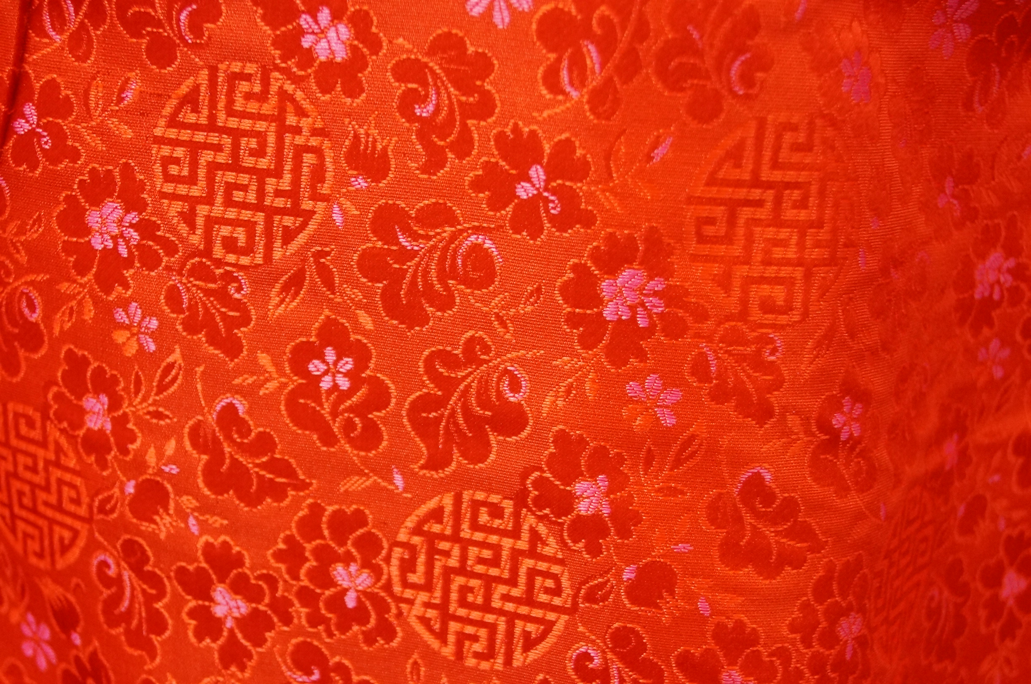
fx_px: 1930
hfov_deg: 29.9
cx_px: 516
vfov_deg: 20.1
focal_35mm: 68
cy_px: 342
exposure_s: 1/80
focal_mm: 45
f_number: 5.6
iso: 2500
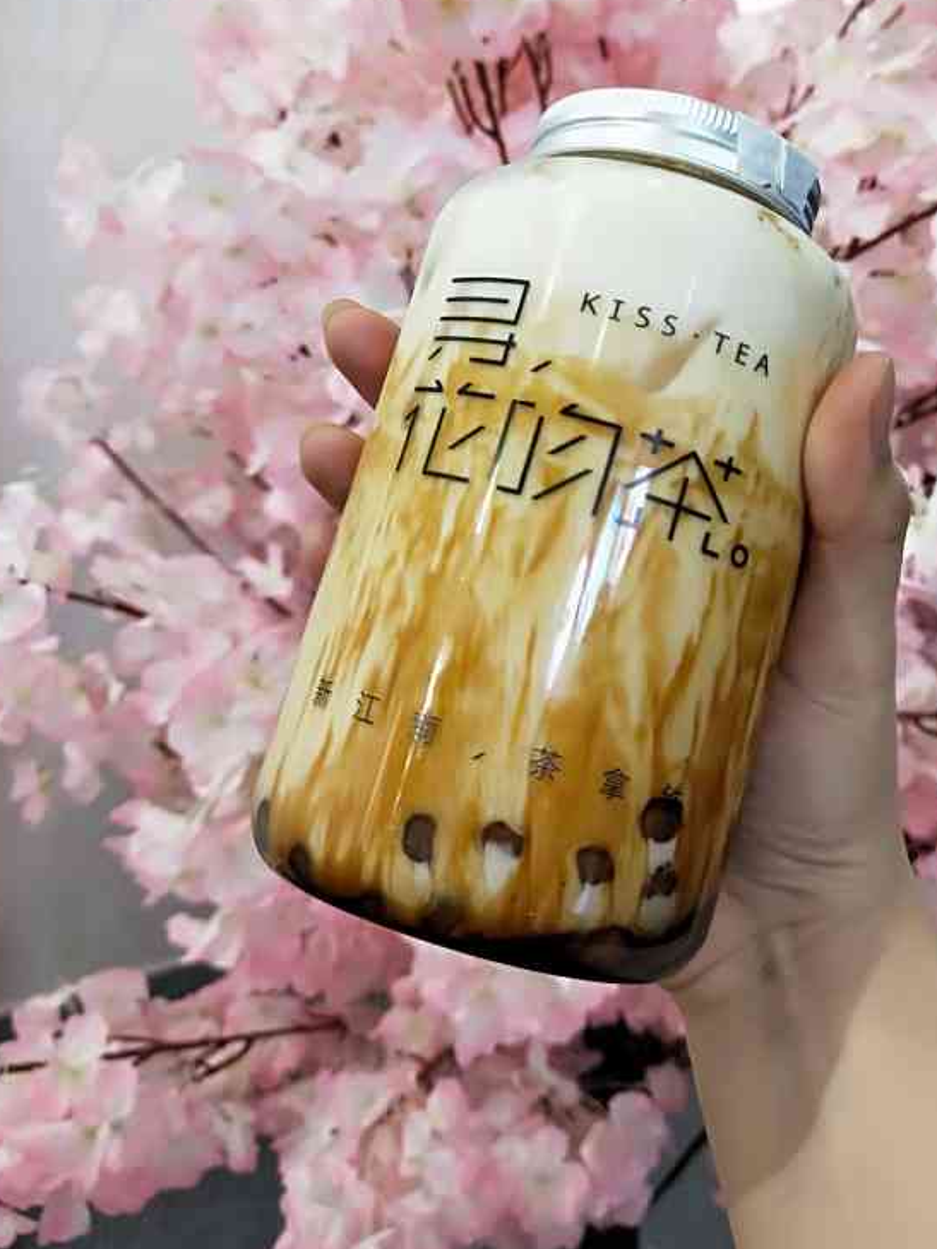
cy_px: 472
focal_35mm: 32
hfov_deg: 44.0
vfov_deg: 56.2
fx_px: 1155
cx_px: 548
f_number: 1.7
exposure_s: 1/50
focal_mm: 4.28
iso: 257
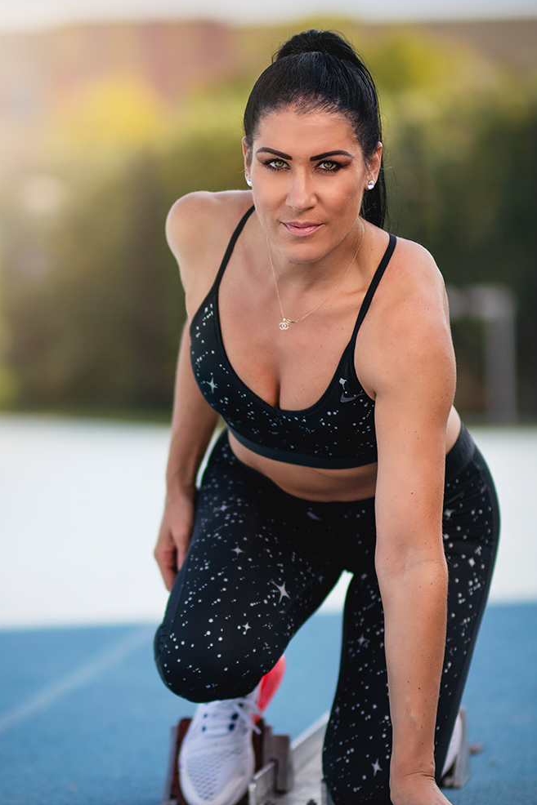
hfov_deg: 9.9
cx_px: 238
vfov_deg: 14.9
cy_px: 362
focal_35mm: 138
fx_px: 3089
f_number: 1.4
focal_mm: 85
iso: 80
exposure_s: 1/6400
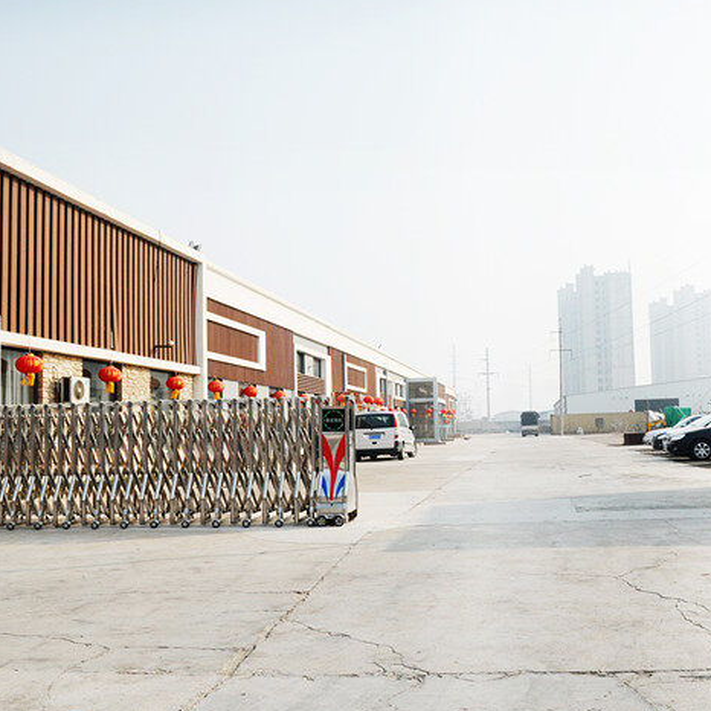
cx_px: 459
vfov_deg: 47.2
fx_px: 813
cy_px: 377
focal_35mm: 35
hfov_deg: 46.7
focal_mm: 24
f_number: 8
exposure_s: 1/4000
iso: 1000
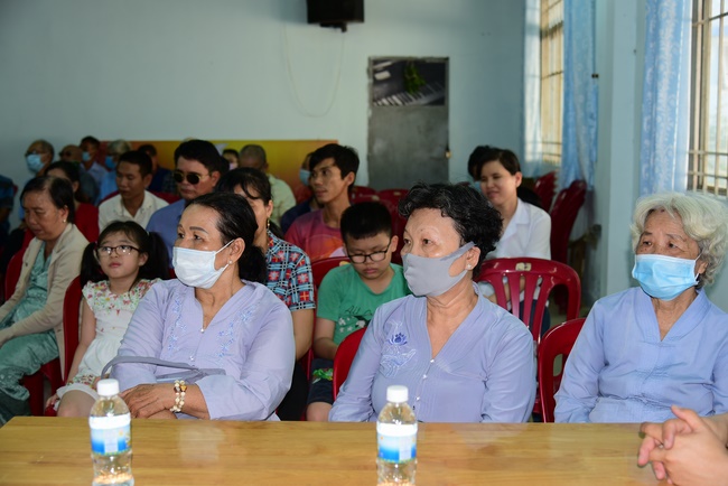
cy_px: 243
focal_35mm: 46
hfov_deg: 42.7
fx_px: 931
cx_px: 364
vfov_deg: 29.3
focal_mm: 46
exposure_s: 1/60
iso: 320
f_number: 4
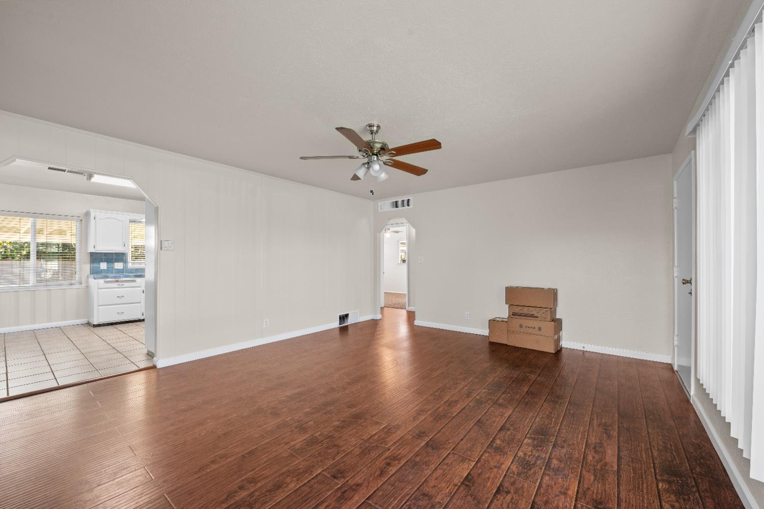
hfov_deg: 104.3
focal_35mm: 14
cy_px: 254
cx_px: 382
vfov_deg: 81.1
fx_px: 297
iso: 250
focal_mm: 14
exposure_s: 1/2.5
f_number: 9
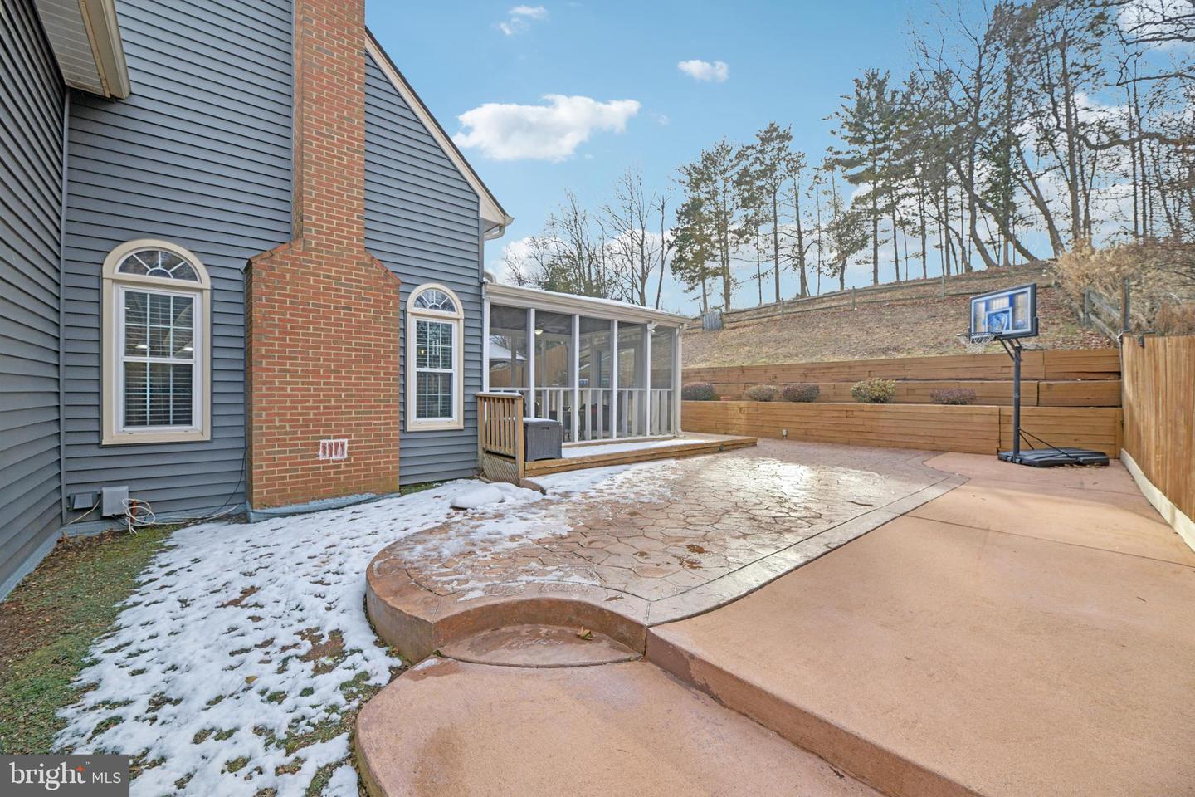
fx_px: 465
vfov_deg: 81.2
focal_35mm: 14
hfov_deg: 104.3
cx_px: 598
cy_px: 398
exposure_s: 1/160
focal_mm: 14
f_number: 8
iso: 100
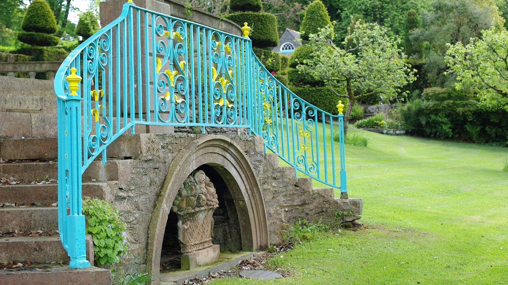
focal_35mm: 55
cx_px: 252
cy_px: 145
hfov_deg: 37.9
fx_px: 741
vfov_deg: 21.8
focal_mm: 35
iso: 100
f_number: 4
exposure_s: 1/125
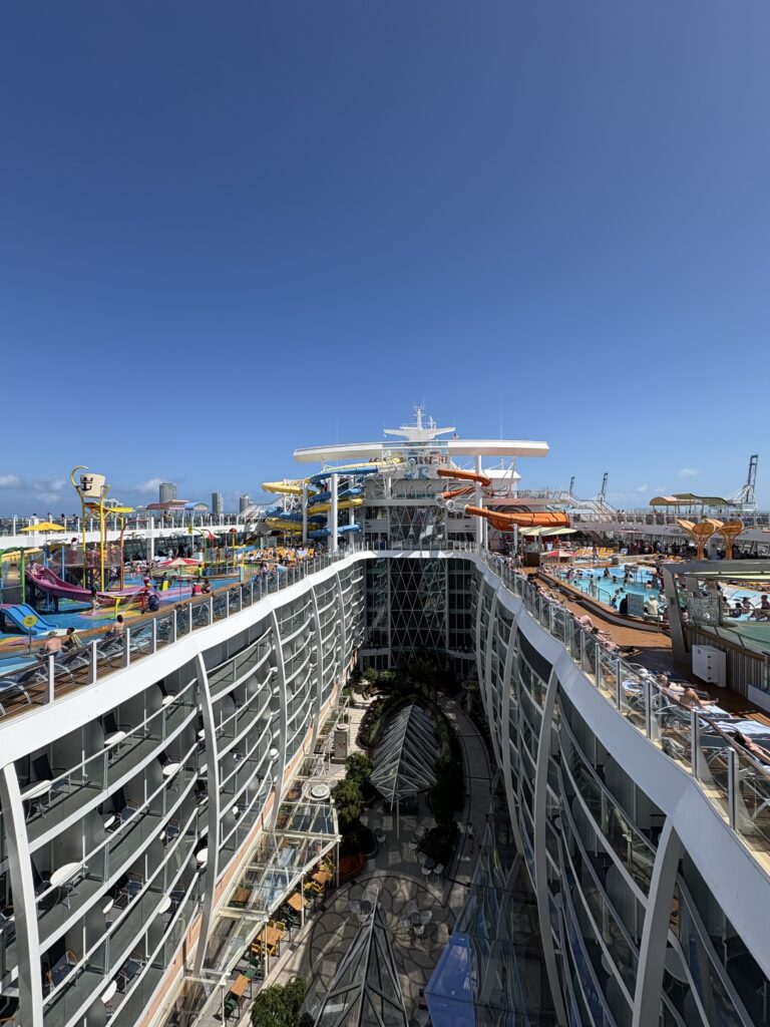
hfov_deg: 85.7
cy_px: 514
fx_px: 415
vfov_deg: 102.1
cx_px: 385
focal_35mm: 14
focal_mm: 2.22
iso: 50
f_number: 2.2
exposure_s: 1/2874
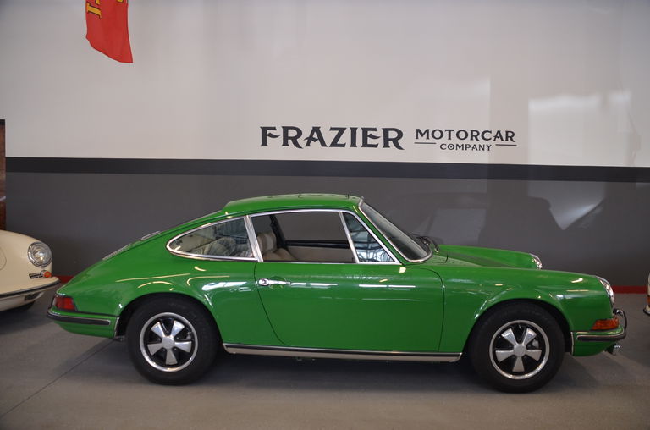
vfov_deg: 43.4
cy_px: 215
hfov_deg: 62.1
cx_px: 325
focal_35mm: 30
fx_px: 540
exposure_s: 1/30
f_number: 3.5
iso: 800
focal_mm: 20
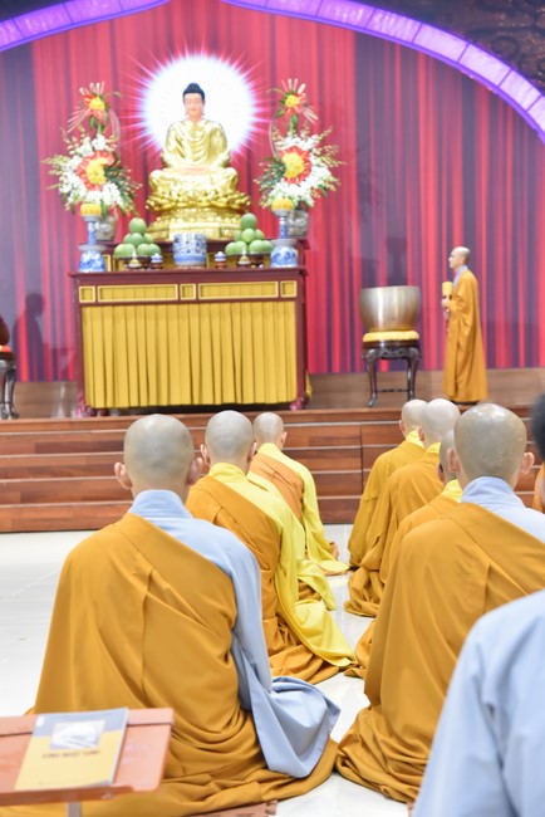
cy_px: 408
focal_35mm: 70
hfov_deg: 19.5
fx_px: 1588
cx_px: 272
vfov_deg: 28.8
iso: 3200
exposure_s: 1/80
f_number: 5
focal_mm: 70
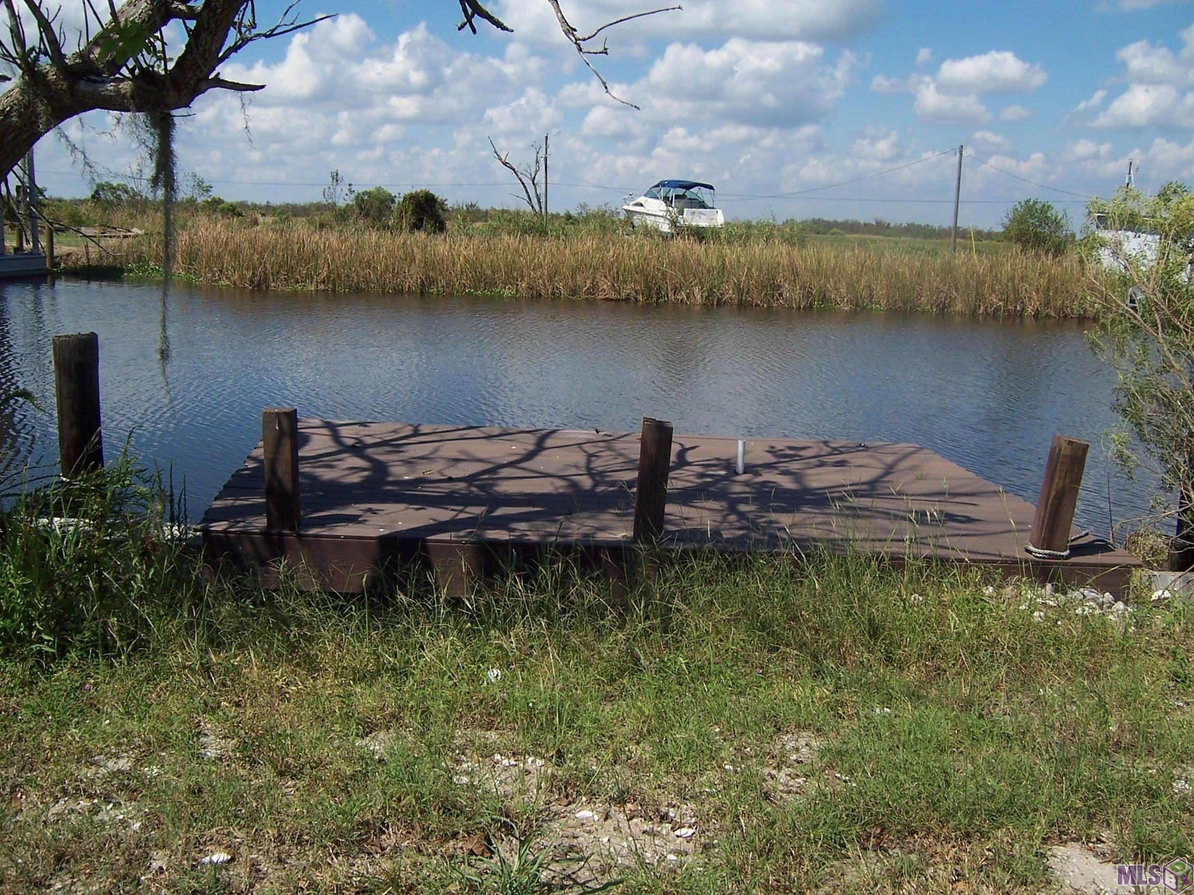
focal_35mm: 33
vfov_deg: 42.9
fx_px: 1138
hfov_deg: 55.4
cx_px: 597
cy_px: 448
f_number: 4
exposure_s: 1/1000
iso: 80
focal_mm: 5.5
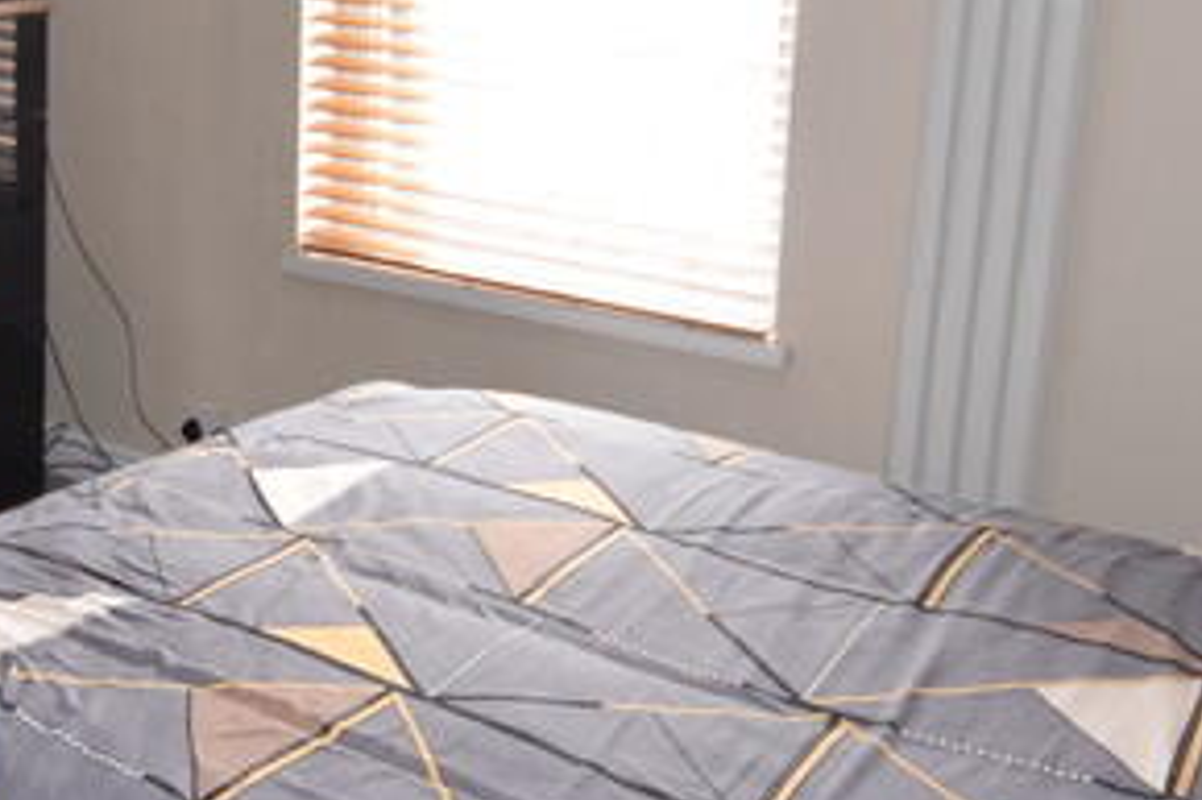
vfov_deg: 25.4
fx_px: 1769
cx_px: 282
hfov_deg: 36.5
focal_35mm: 53
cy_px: 280
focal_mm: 10
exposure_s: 1/125
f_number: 5.6
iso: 800
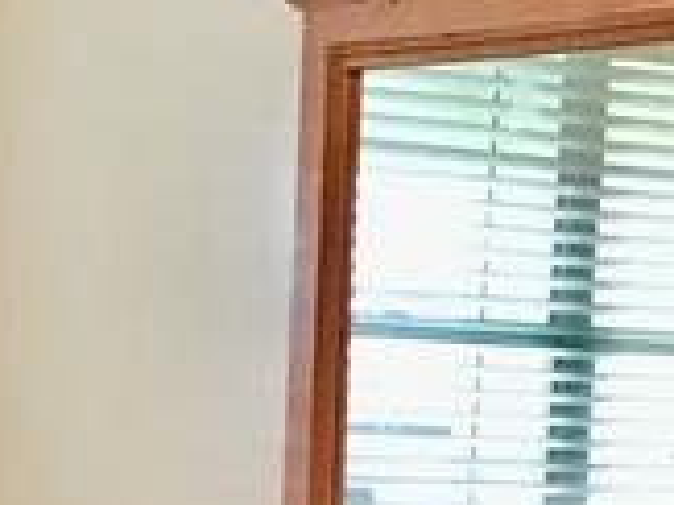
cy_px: 878
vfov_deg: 9.3
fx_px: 2957
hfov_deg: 13.0
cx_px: 351
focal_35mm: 152
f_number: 2.4
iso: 250
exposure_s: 1/30
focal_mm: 3.3
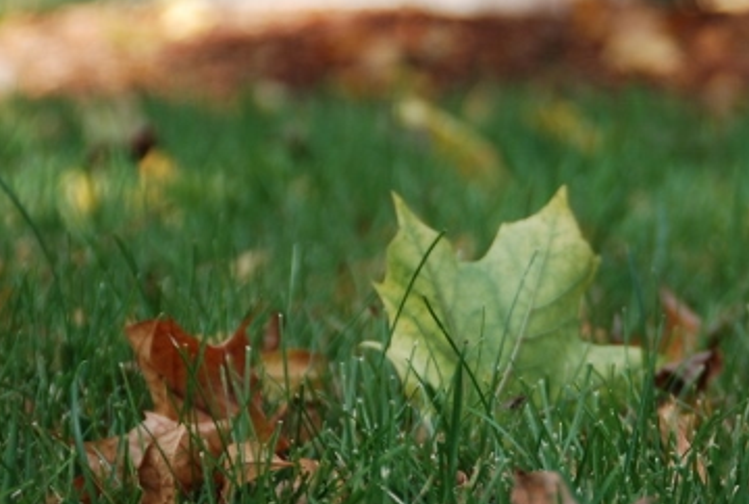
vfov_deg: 7.2
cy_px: 423
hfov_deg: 10.7
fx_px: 4005
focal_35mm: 192
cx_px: 528
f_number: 5.6
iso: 200
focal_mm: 72
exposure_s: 1/250
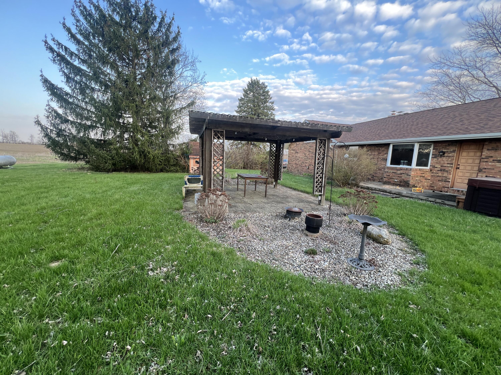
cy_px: 188
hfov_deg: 106.2
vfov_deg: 89.9
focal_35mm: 13
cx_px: 250
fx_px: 188
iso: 50
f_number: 1.8
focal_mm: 1.57
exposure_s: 1/99
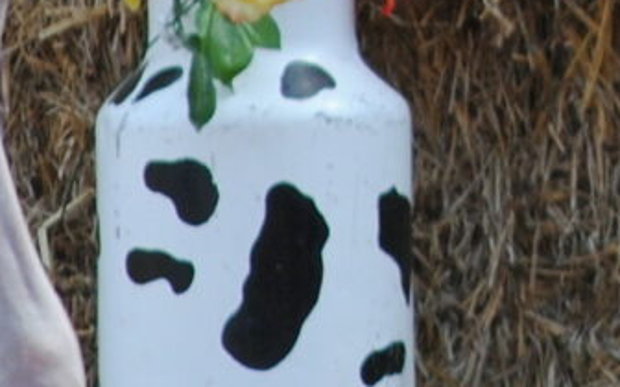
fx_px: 20680
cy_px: -569
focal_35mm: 1224
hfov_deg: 1.7
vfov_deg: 1.1
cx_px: 1578
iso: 220
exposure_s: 1/500
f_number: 4.5
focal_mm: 105
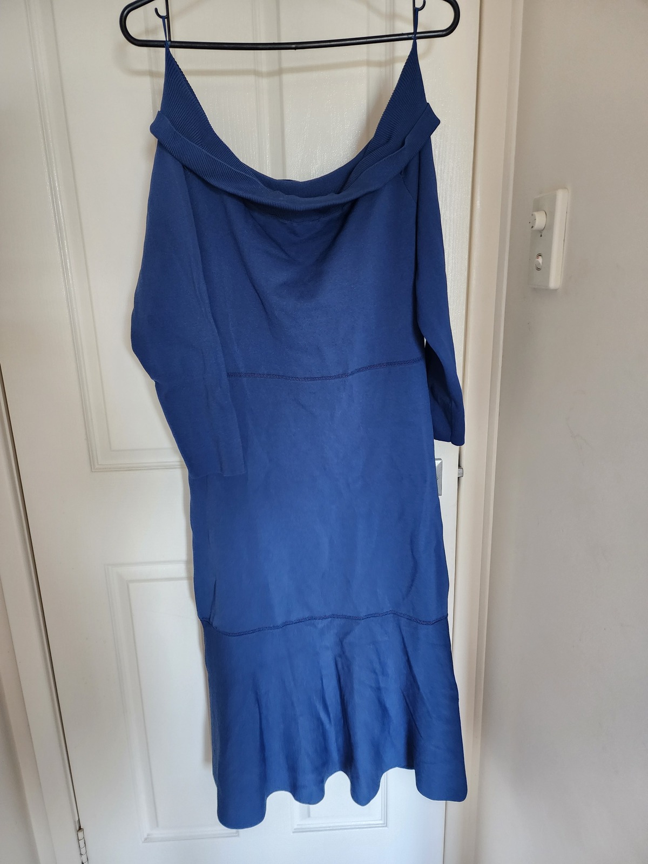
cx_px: 324
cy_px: 432
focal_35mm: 23
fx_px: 574
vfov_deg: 73.9
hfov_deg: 58.9
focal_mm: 6.4
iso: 320
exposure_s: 1/100
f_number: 1.8
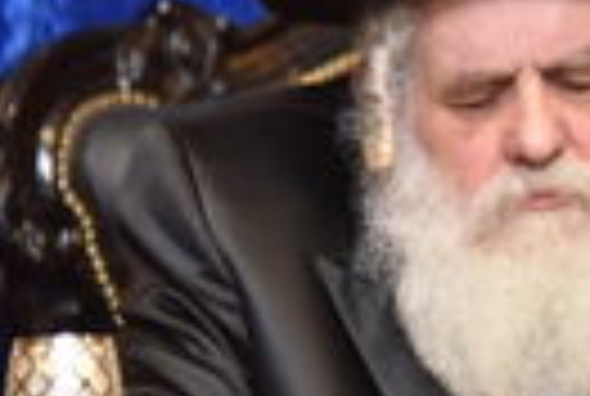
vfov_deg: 2.3
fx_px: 10004
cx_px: 504
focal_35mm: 609
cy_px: 162
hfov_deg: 3.4
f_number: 2.8
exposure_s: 1/160
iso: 2500
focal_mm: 200
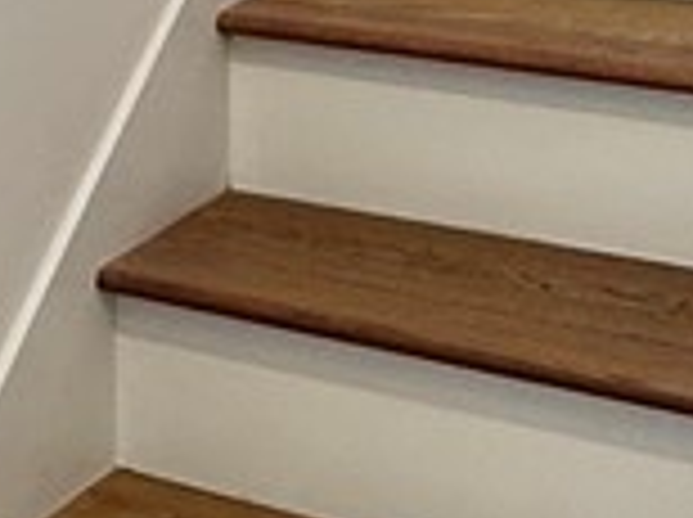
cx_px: -146
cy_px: -106
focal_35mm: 93
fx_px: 1859
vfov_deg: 15.3
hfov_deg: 19.8
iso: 160
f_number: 2.2
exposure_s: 1/120
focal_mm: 2.22
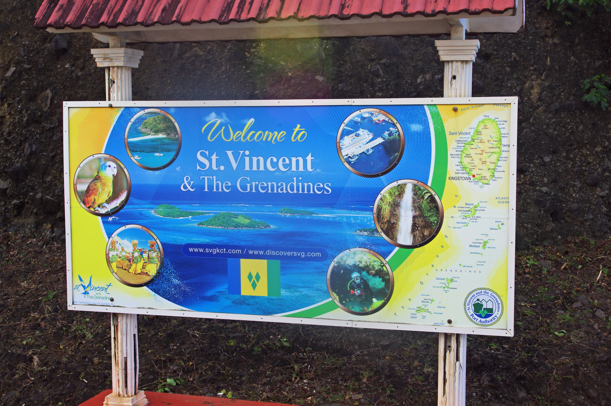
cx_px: 306
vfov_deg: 25.9
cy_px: 203
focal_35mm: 52
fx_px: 881
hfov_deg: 38.2
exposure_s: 1/160
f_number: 11
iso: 200
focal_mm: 35
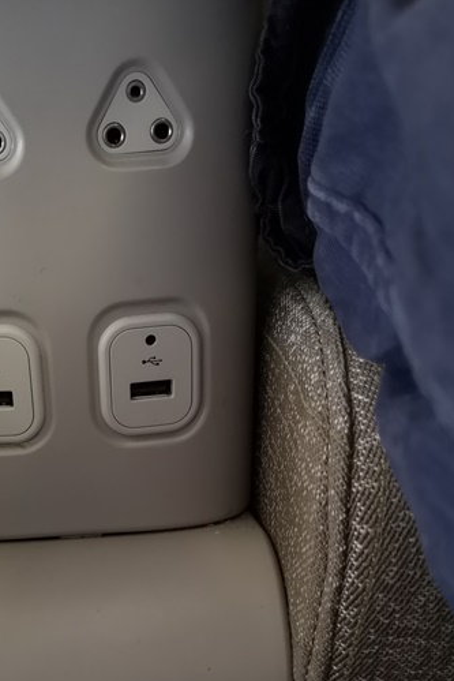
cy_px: 512
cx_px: 80
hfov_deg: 29.1
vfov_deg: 42.2
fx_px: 851
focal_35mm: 45
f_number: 1.8
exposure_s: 1/17.1
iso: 640
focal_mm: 3.95
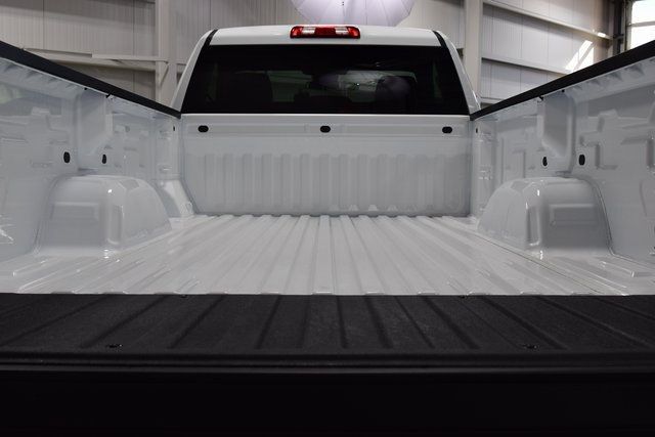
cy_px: 218
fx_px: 655
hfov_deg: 53.1
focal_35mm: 36
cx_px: 328
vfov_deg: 36.9
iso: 400
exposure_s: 1/40
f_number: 7.1
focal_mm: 24
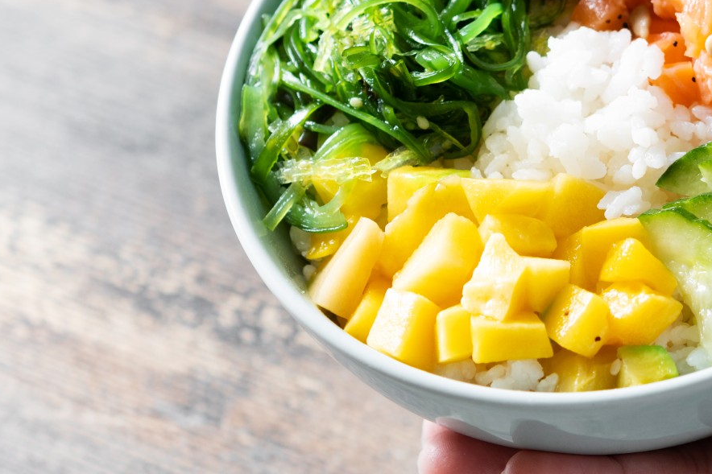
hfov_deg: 12.4
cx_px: 623
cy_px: 149
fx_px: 3263
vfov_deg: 8.3
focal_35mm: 165
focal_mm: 60
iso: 100
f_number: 4.5
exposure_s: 1/200
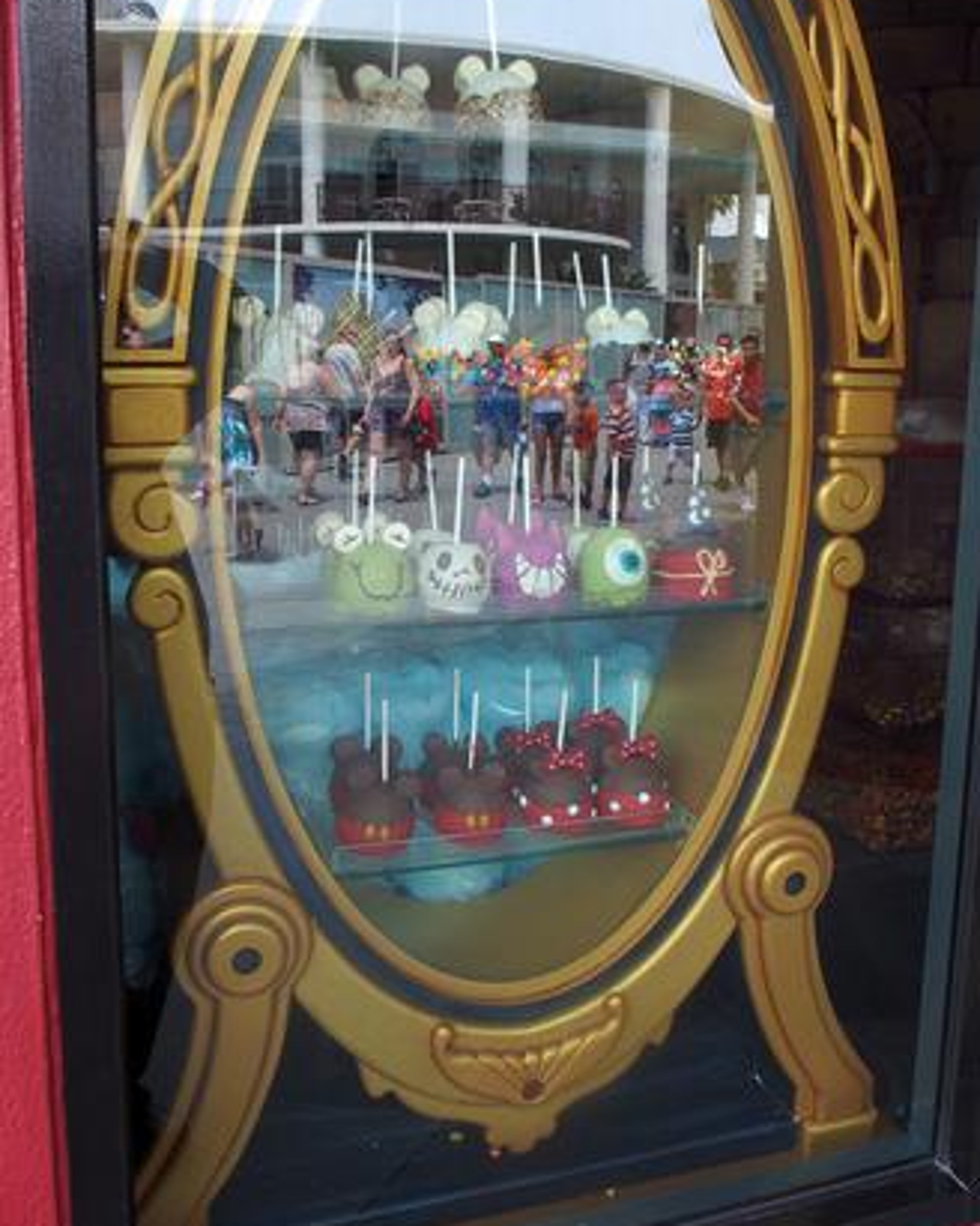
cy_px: 580
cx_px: 481
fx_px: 1088
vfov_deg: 58.7
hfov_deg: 48.5
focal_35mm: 30
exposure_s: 1/125
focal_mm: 6
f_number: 3.5
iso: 100
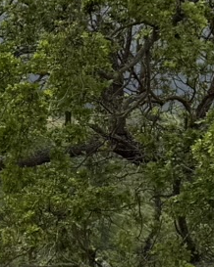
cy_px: 134
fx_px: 1395
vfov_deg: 11.0
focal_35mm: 176
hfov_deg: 7.7
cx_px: -421
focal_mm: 6.76
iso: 80
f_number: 1.78
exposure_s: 1/6711
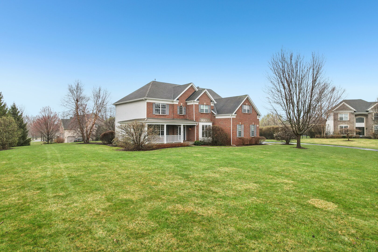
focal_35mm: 22
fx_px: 231
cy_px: 126
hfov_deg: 78.6
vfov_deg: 57.2
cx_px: 189
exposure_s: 1/160
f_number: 2.8
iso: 110
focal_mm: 8.4
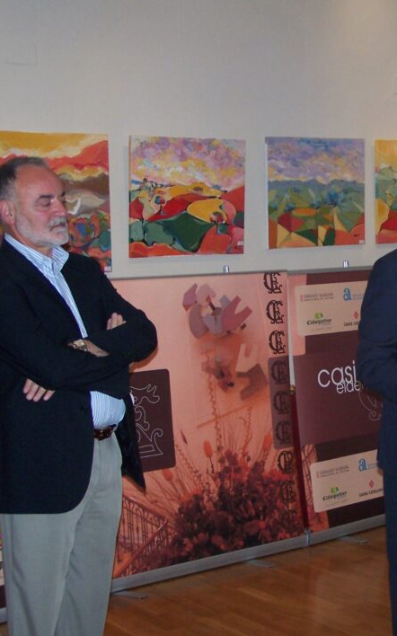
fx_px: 1195
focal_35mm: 69
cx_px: 401
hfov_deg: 18.4
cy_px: 322
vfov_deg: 29.8
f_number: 3
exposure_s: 1/60
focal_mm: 8
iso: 140
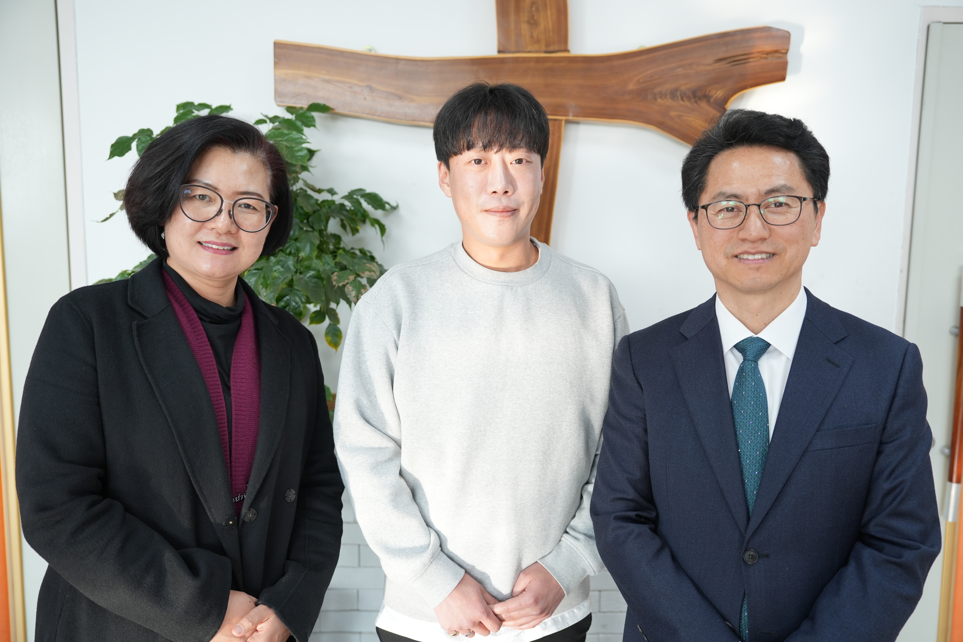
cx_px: 482
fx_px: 776
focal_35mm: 29
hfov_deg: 63.7
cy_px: 321
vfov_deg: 45.0
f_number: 2.8
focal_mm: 29
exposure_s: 1/100
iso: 200
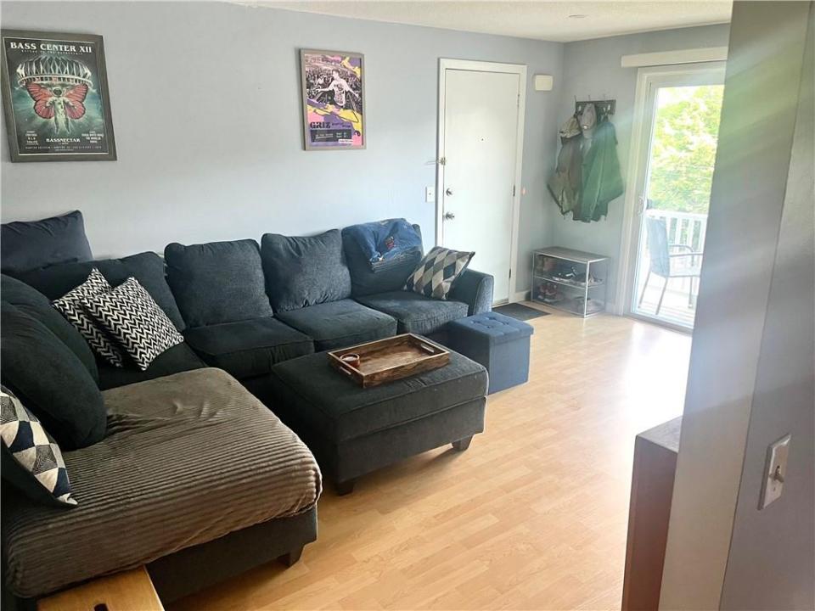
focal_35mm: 26
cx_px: 408
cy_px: 306
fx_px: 612
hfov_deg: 67.3
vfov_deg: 53.1
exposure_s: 1/60
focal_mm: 5.1
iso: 200
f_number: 1.6
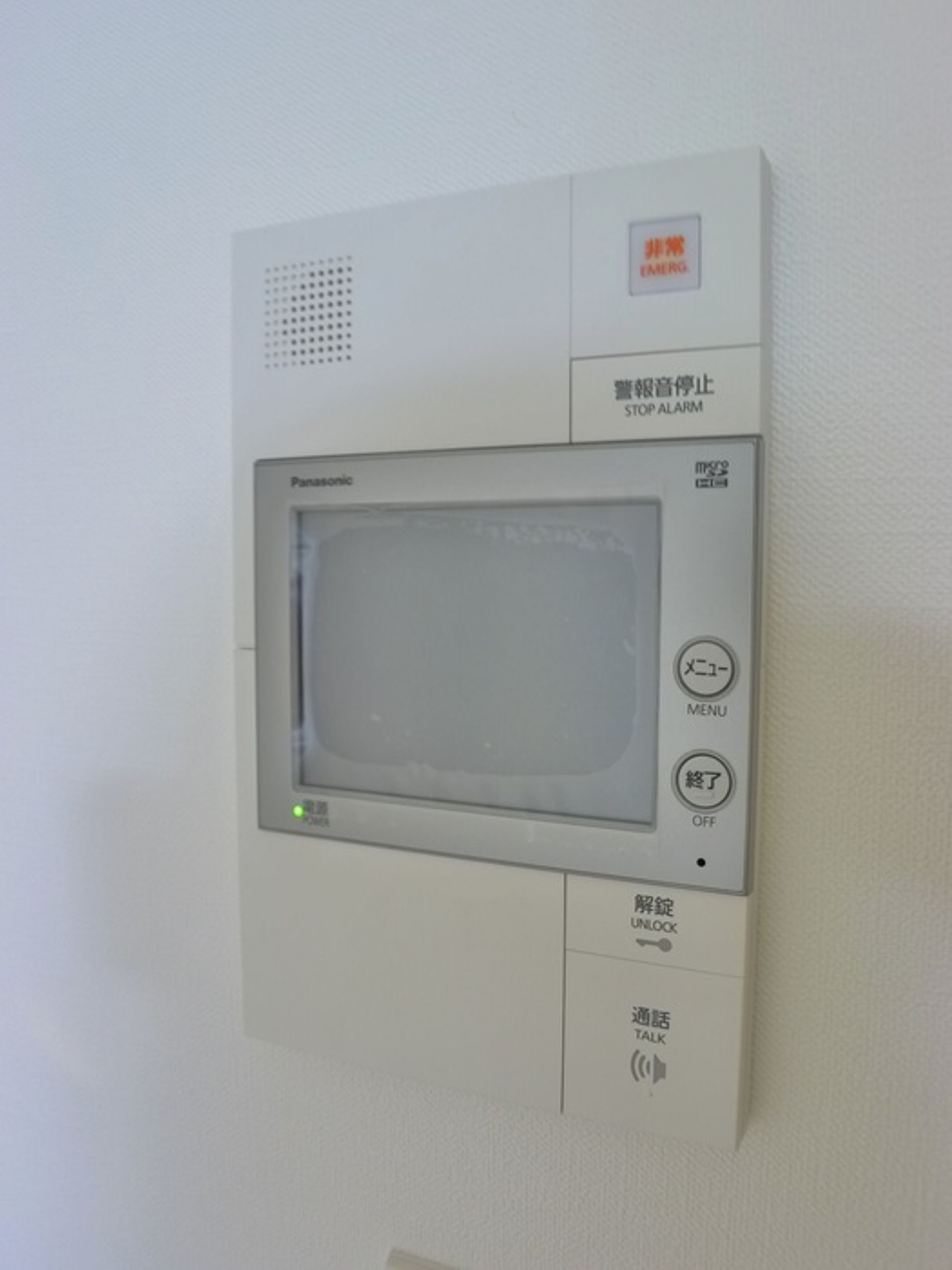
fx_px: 1283
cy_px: 635
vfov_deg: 52.6
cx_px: 476
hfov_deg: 40.7
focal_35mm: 35
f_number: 2.3
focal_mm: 7.5
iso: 400
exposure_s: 1/8
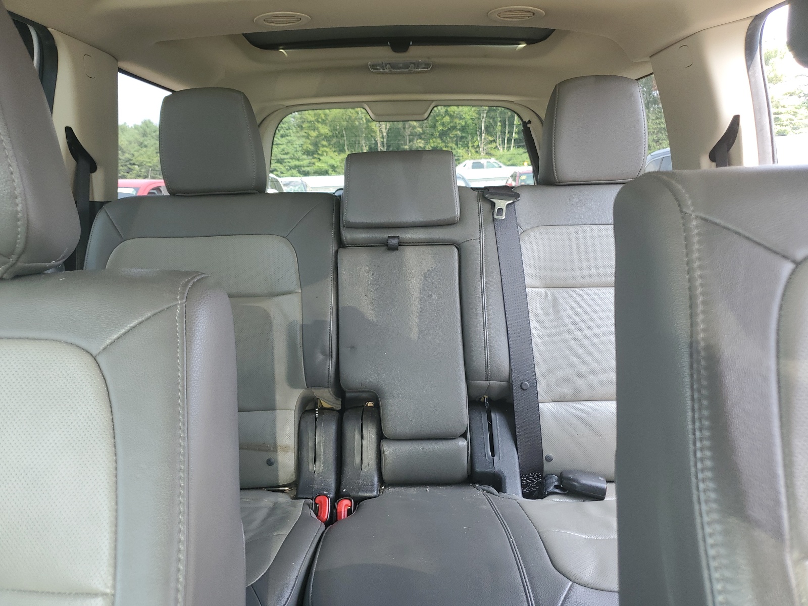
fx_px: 607
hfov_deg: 67.3
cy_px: 303
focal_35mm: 26
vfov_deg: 53.1
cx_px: 404
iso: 50
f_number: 1.5
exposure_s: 1/120
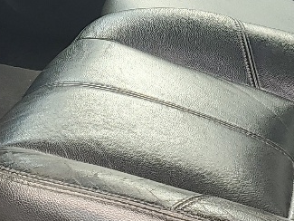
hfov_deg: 15.4
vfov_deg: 11.4
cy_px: -37
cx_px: 160
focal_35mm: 128
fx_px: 1088
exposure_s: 1/217
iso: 50
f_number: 1.5
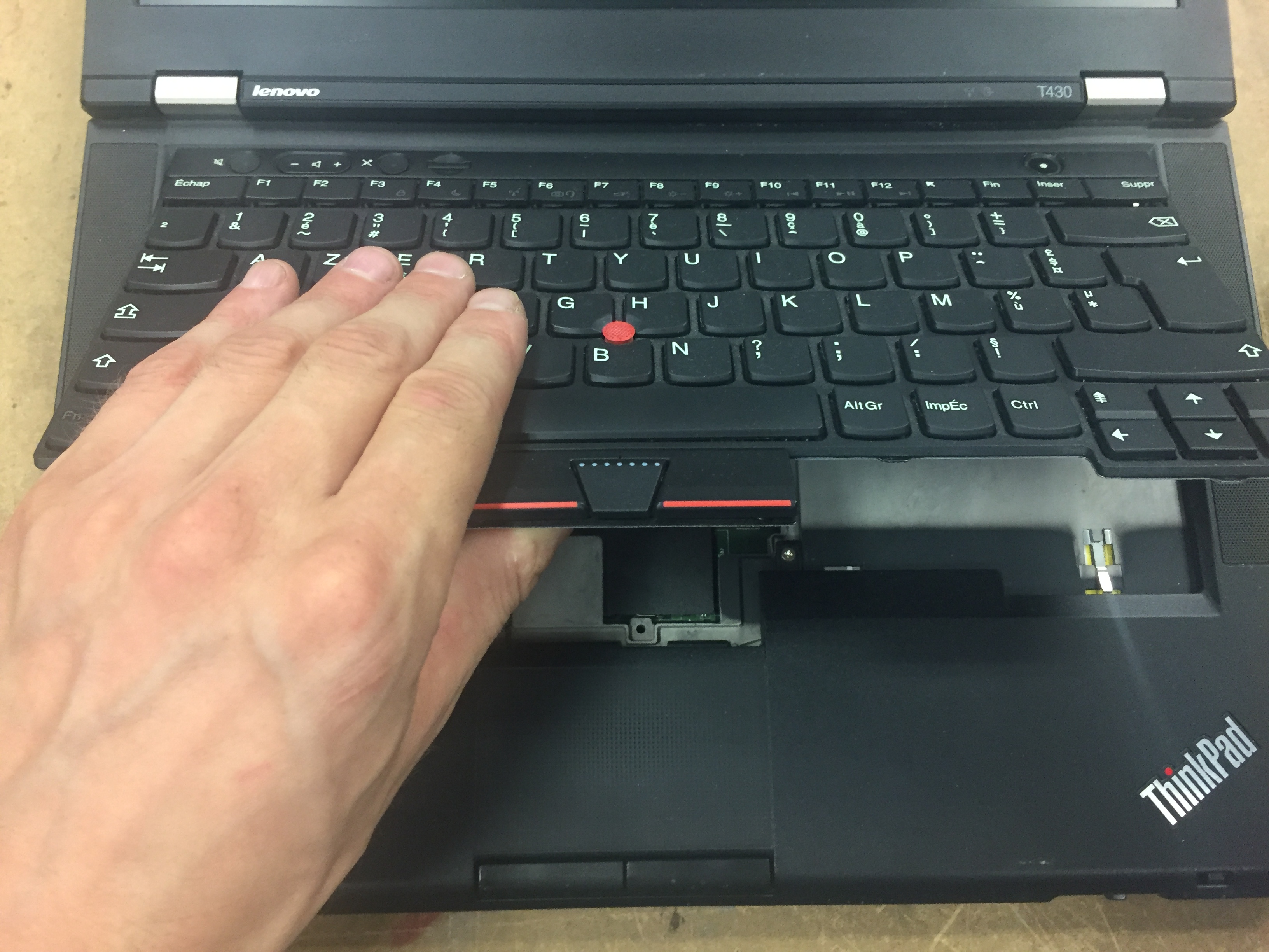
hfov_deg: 61.7
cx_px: 634
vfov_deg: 48.2
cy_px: 476
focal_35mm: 29
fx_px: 1063
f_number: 2.2
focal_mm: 4.15
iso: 200
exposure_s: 1/33
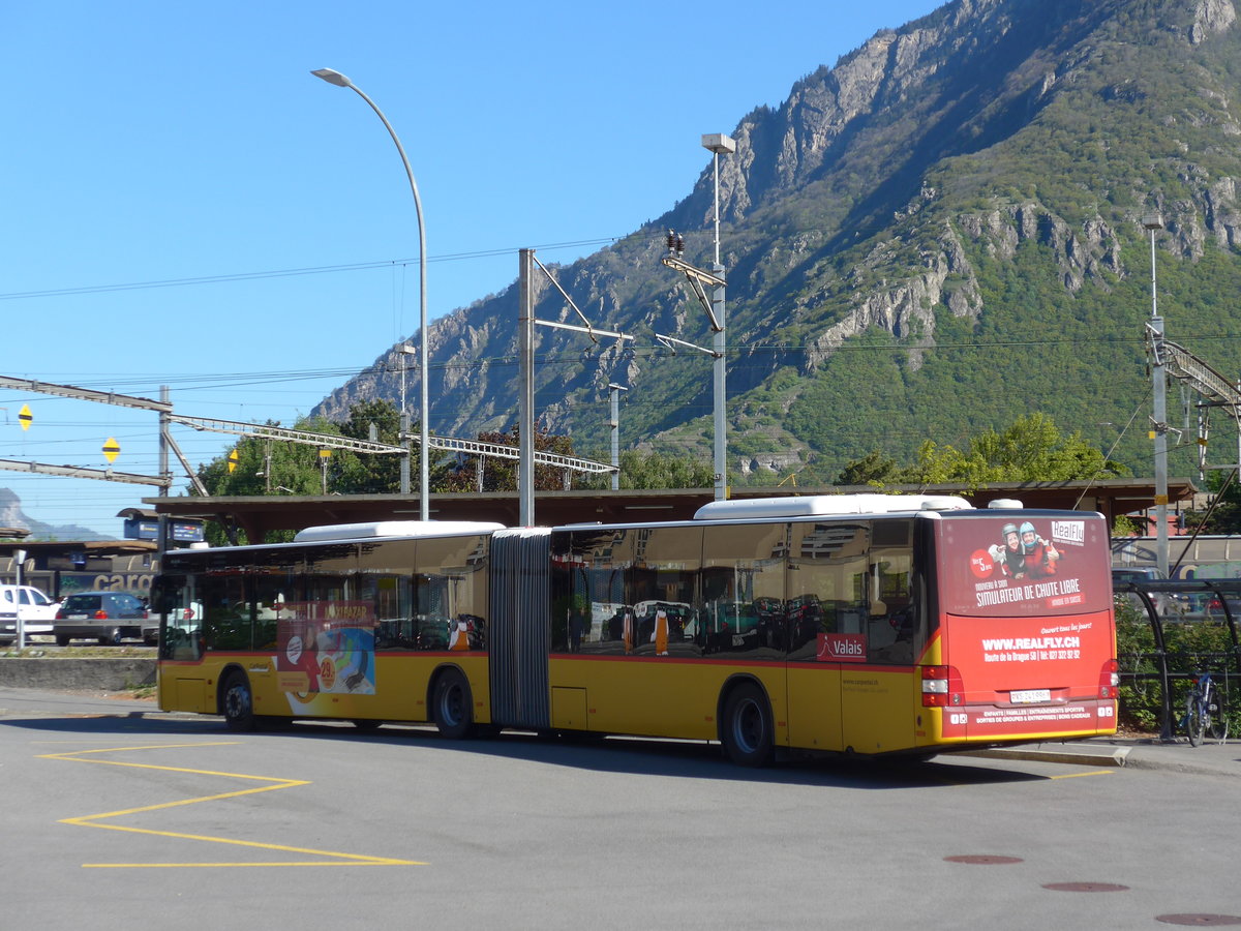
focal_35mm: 80
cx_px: 620
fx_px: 2868
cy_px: 466
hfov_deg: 24.4
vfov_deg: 18.4
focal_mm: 16
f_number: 4.4
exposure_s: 1/400
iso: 80
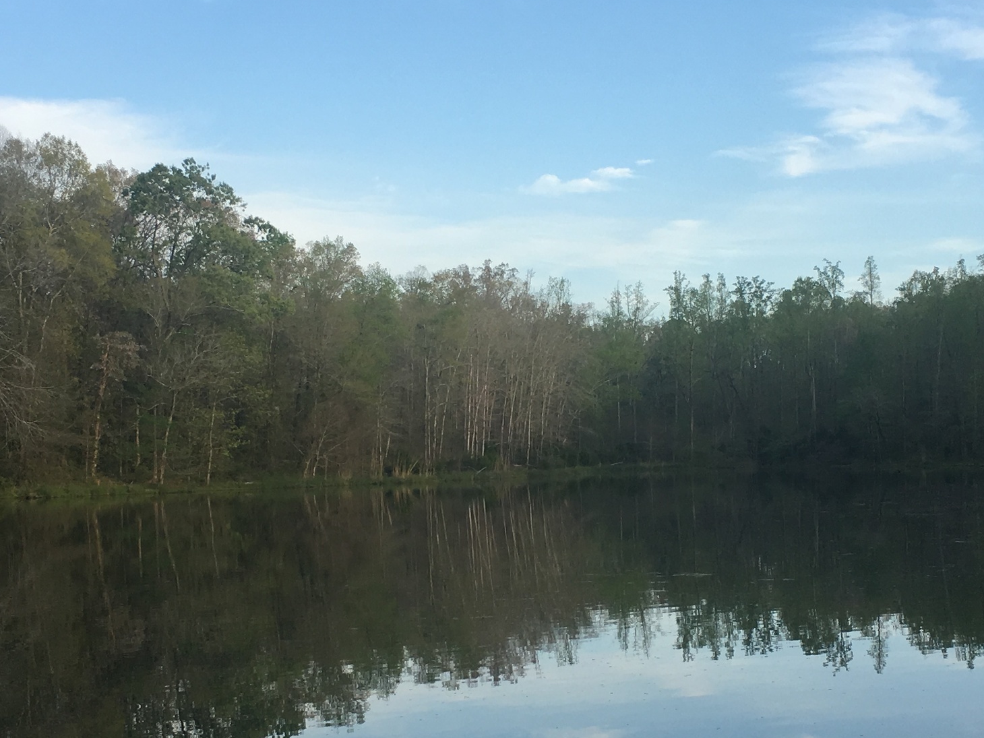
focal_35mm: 61
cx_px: 496
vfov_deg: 24.0
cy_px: 464
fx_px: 1734
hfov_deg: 31.7
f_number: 2.2
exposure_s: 1/651
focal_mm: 4.15
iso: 25
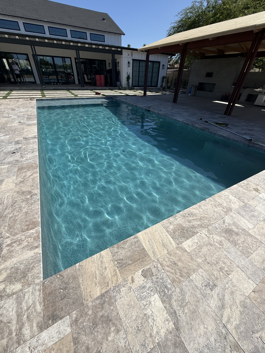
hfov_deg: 85.7
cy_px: 176
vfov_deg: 102.1
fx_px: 143
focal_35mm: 14
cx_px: 132
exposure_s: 1/2611
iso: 50
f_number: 2.2
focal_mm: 2.22
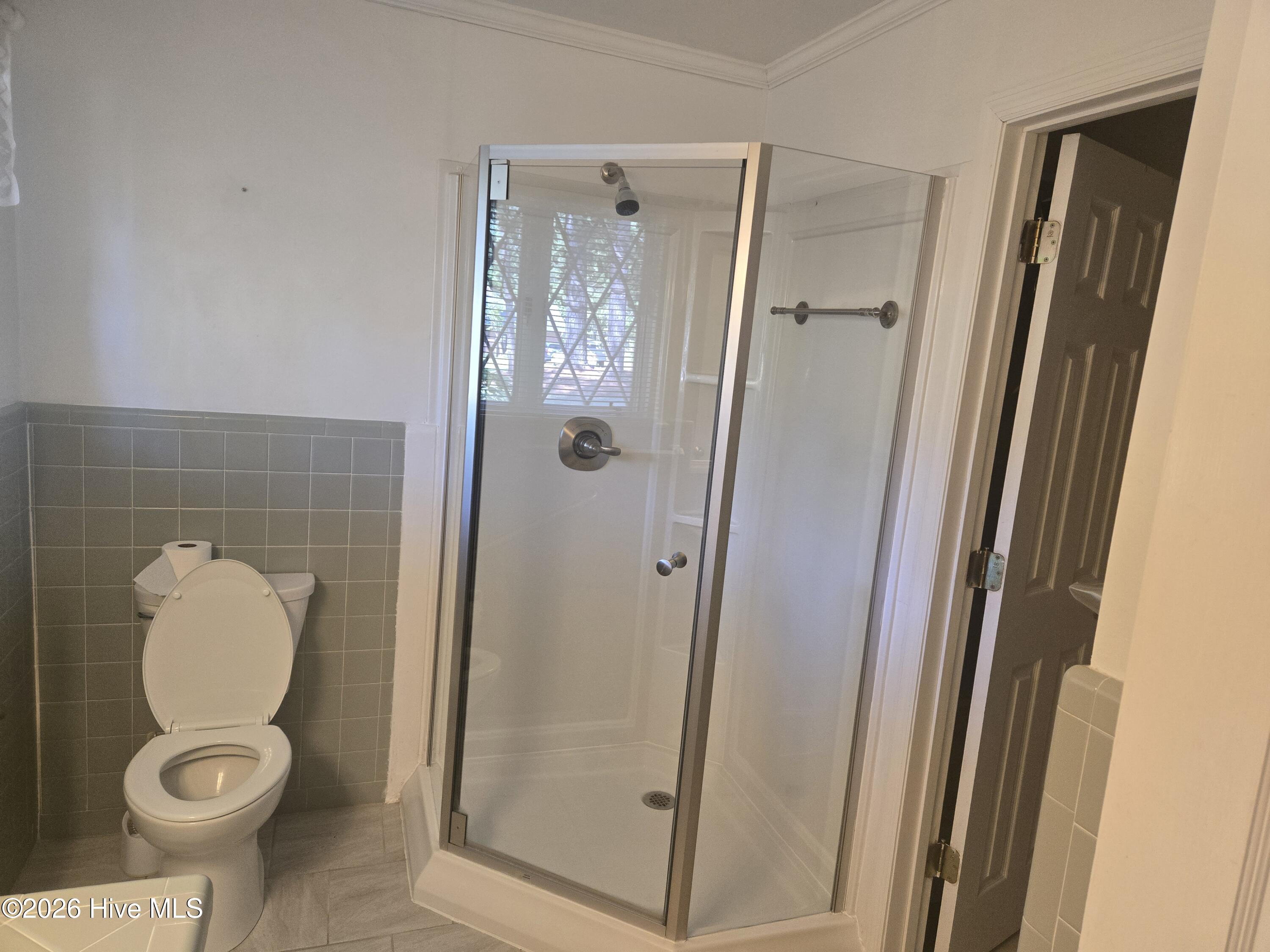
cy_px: 476
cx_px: 635
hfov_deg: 73.9
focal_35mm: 23
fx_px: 844
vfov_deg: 58.9
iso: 250
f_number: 1.8
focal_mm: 5.4
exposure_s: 1/120
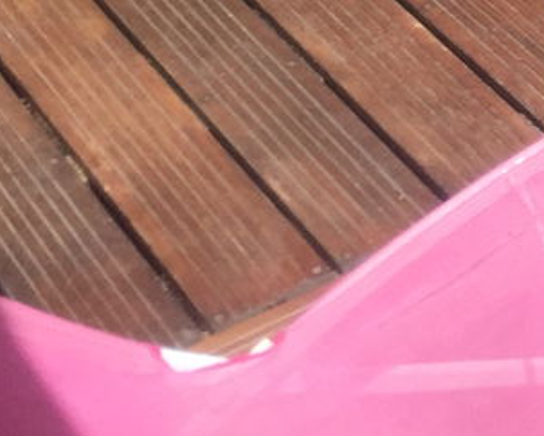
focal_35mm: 150
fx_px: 2417
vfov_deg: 9.7
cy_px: -404
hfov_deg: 11.6
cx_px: 1056
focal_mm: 4.15
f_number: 2.2
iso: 32
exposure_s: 1/1799
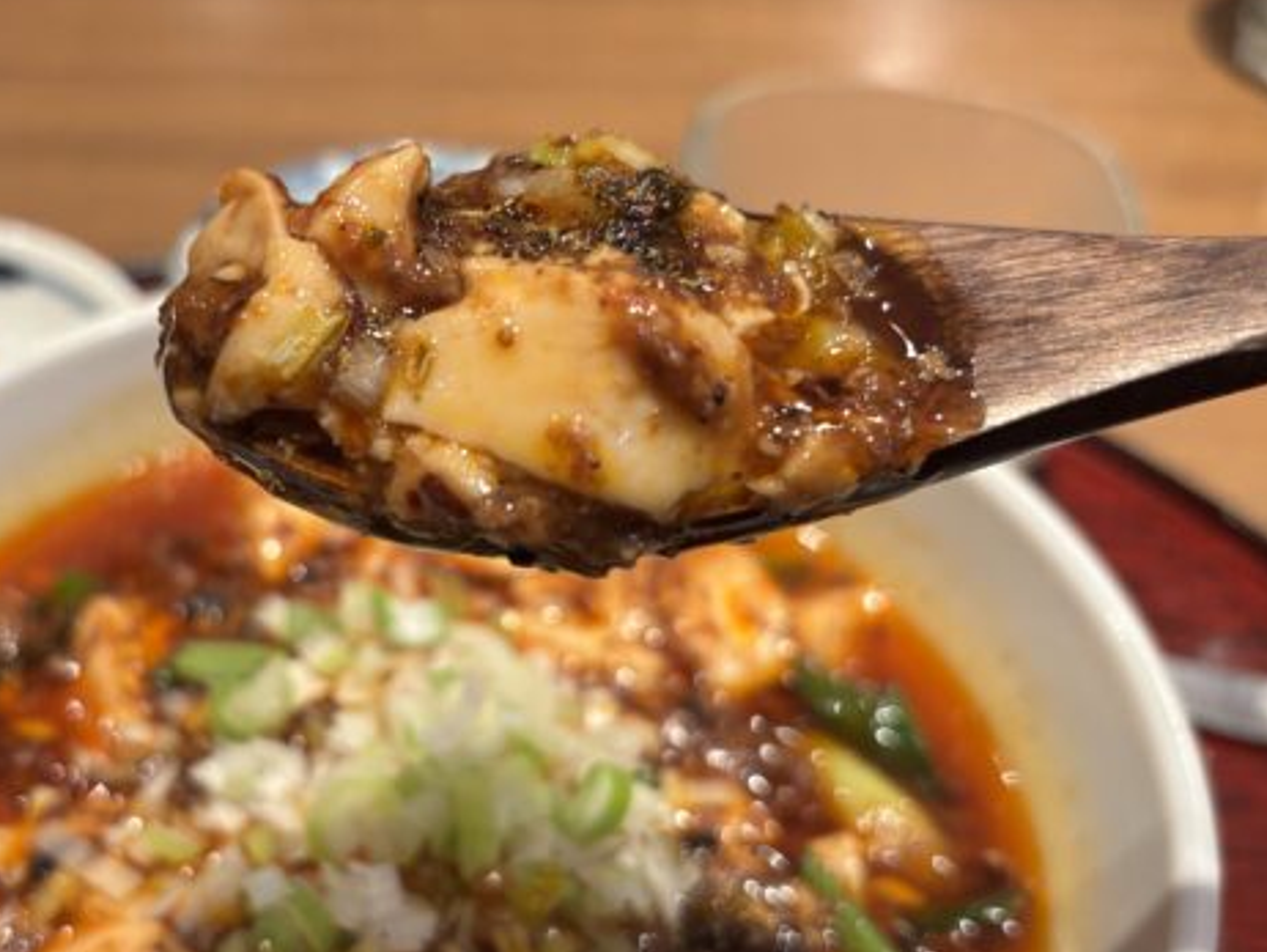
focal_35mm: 45
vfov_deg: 32.2
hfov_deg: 41.2
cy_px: 483
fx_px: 1648
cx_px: 373
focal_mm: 5.96
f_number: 1.6
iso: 160
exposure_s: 1/50
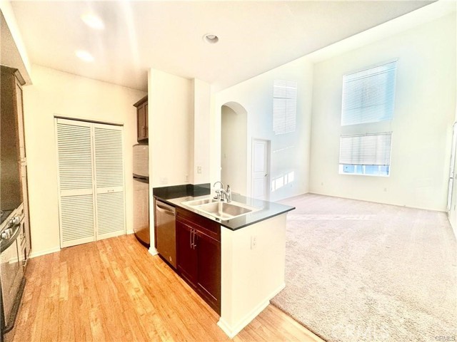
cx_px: 228
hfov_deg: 102.1
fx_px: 185
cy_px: 171
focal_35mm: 14
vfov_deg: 85.7
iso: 125
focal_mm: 2.22
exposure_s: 1/120
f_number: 2.2
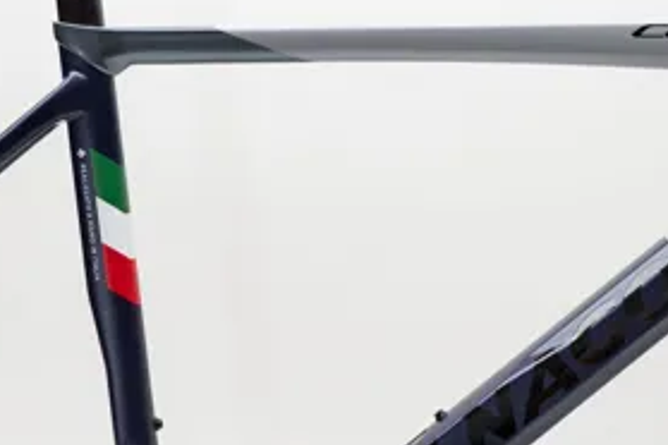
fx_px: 1967
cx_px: 347
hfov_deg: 19.3
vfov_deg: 12.9
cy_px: 269
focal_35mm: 106
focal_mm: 37
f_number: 2.8
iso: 500
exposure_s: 1/50
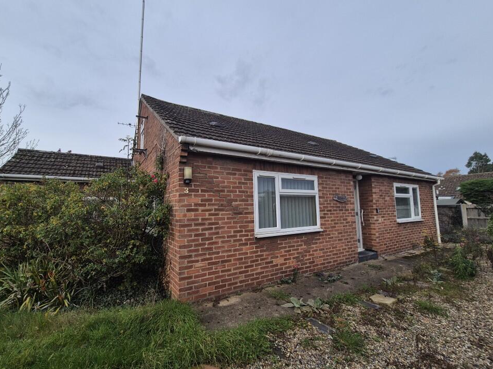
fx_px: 199
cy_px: 190
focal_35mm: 14
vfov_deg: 85.6
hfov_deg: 101.9
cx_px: 230
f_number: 2.2
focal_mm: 2.2
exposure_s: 1/1576
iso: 50
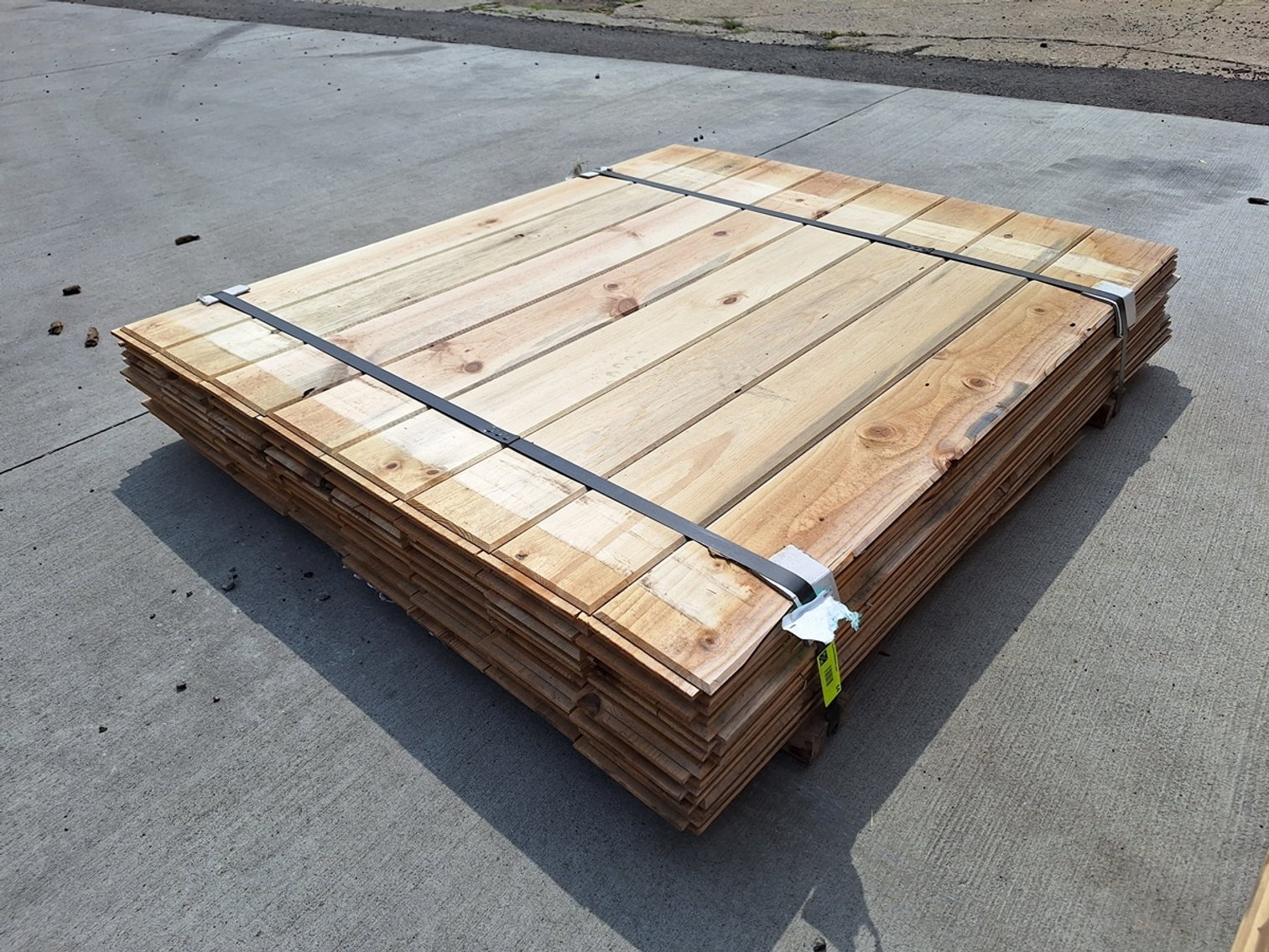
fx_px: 843
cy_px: 476
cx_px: 634
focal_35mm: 23
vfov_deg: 58.9
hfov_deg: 73.9
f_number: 1.8
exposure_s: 1/4149
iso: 40
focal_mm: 5.54
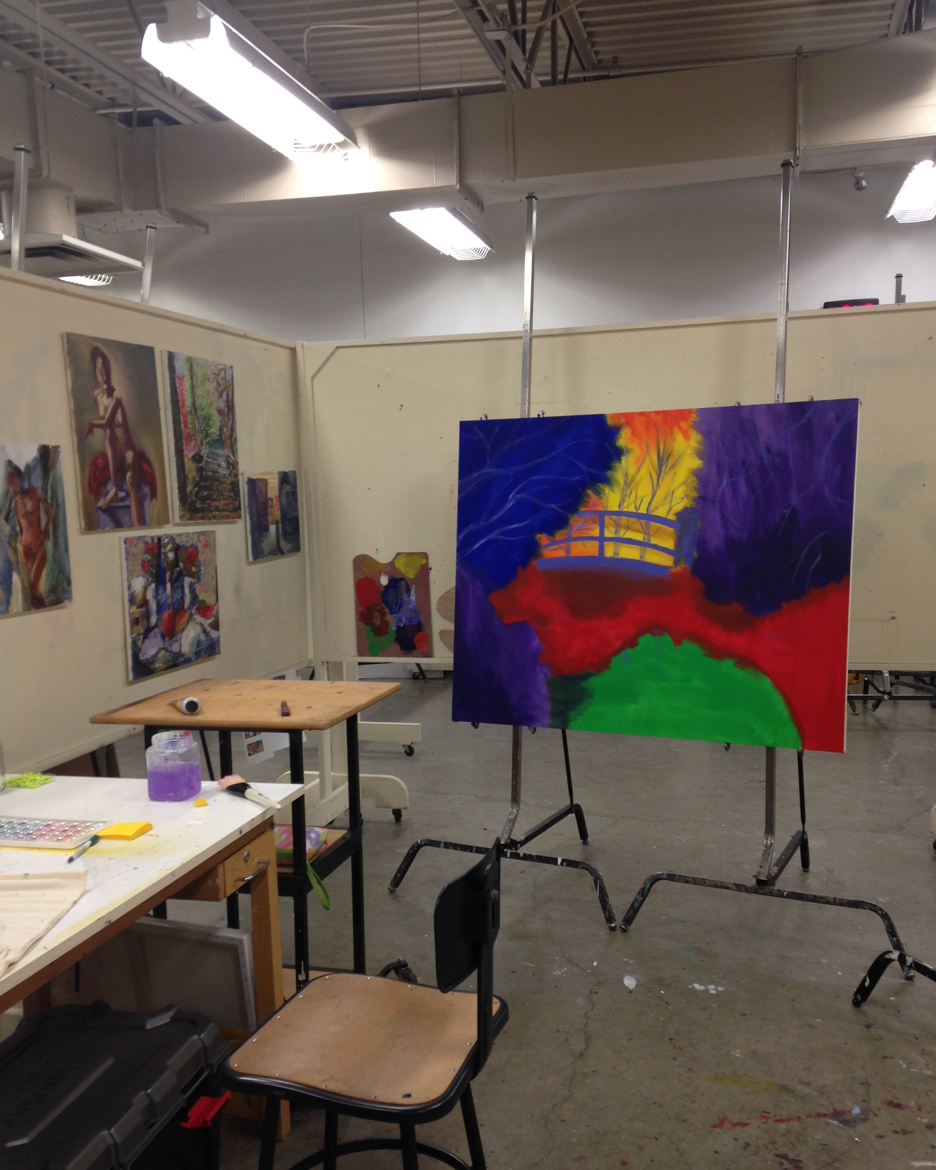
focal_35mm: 35
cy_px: 633
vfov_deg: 51.5
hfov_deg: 42.2
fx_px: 1212
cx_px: 472
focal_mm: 4.12
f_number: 2.4
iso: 64
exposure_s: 1/20
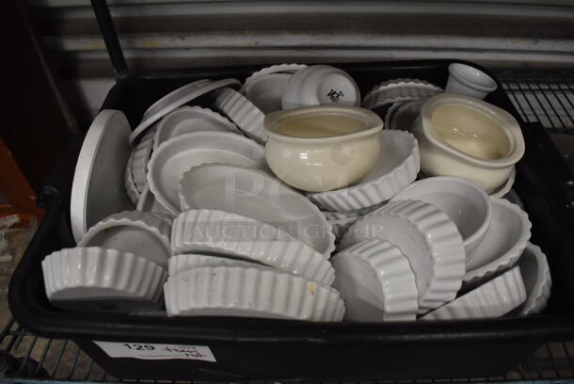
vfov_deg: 48.0
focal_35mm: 27
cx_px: 287
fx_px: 431
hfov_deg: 67.3
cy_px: 192
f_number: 3.5
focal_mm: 18
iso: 1600
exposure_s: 1/125
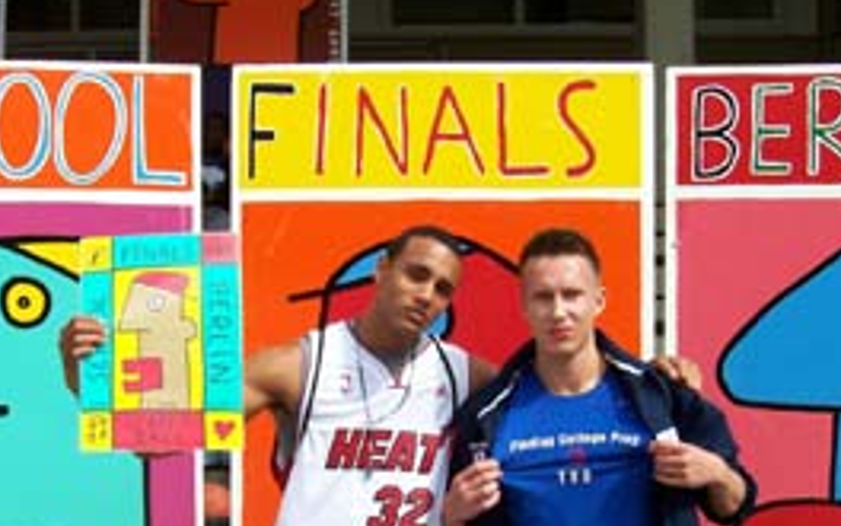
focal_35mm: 76
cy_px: 418
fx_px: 1742
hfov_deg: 27.1
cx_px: 405
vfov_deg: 17.0
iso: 80
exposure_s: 1/344
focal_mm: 7
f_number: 5.6
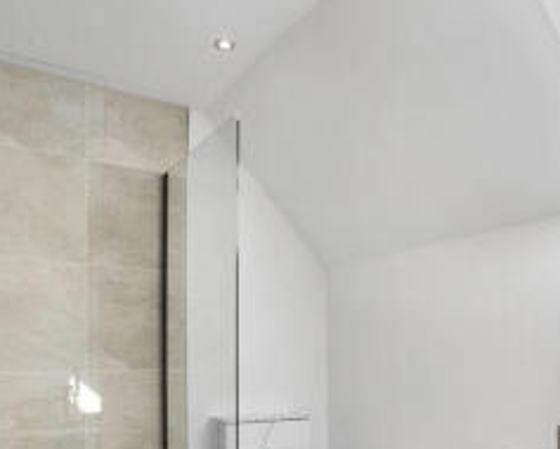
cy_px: 363
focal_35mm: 32
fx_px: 531
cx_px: 326
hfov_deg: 55.3
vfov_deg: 43.6
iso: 250
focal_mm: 17
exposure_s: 1/10
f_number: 7.1
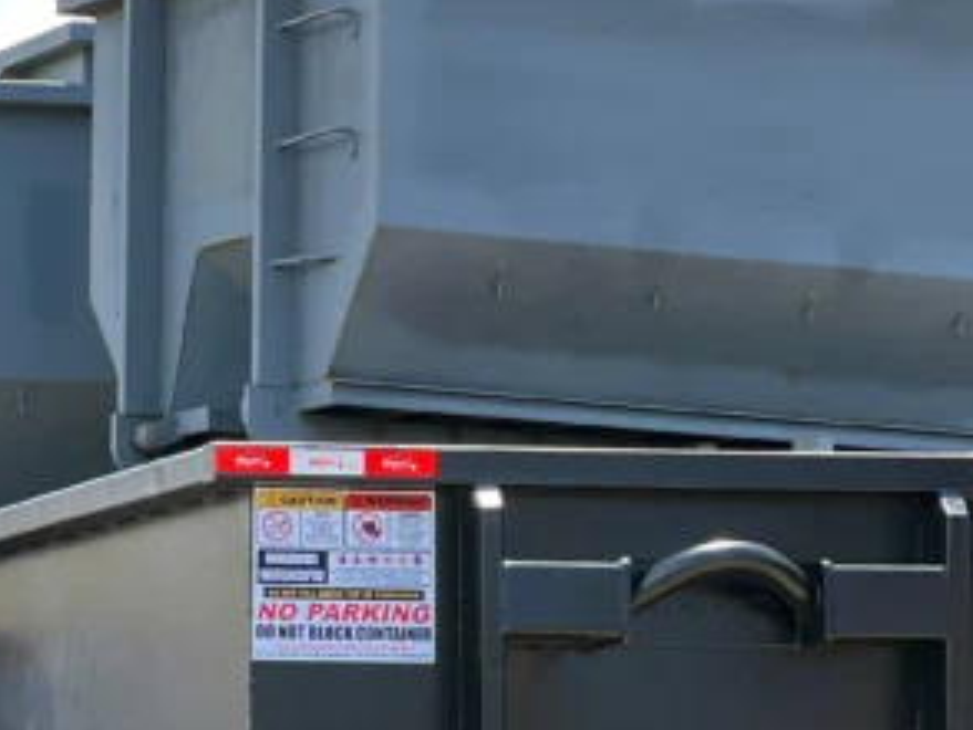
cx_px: -37
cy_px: 790
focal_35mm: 202
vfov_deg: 7.3
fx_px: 5680
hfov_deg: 9.7
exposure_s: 1/129
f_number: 2.8
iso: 20
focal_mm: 9
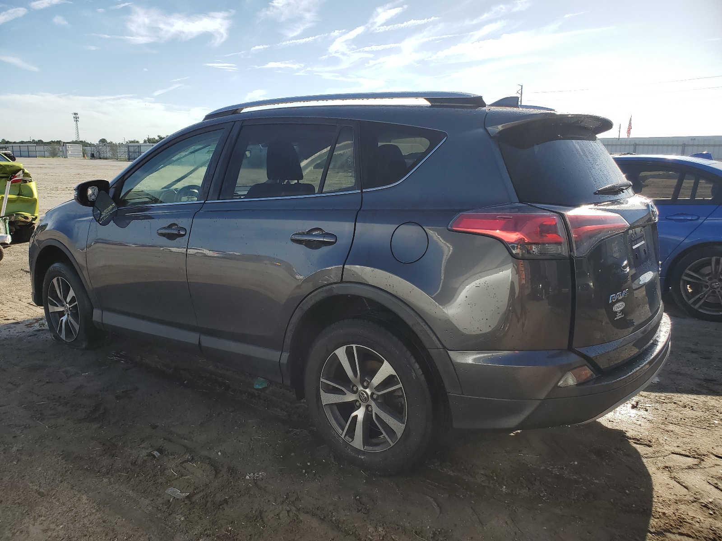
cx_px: 361
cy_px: 270
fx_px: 542
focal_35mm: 26
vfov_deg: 53.1
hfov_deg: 67.3
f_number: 1.5
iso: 50
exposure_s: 1/1250
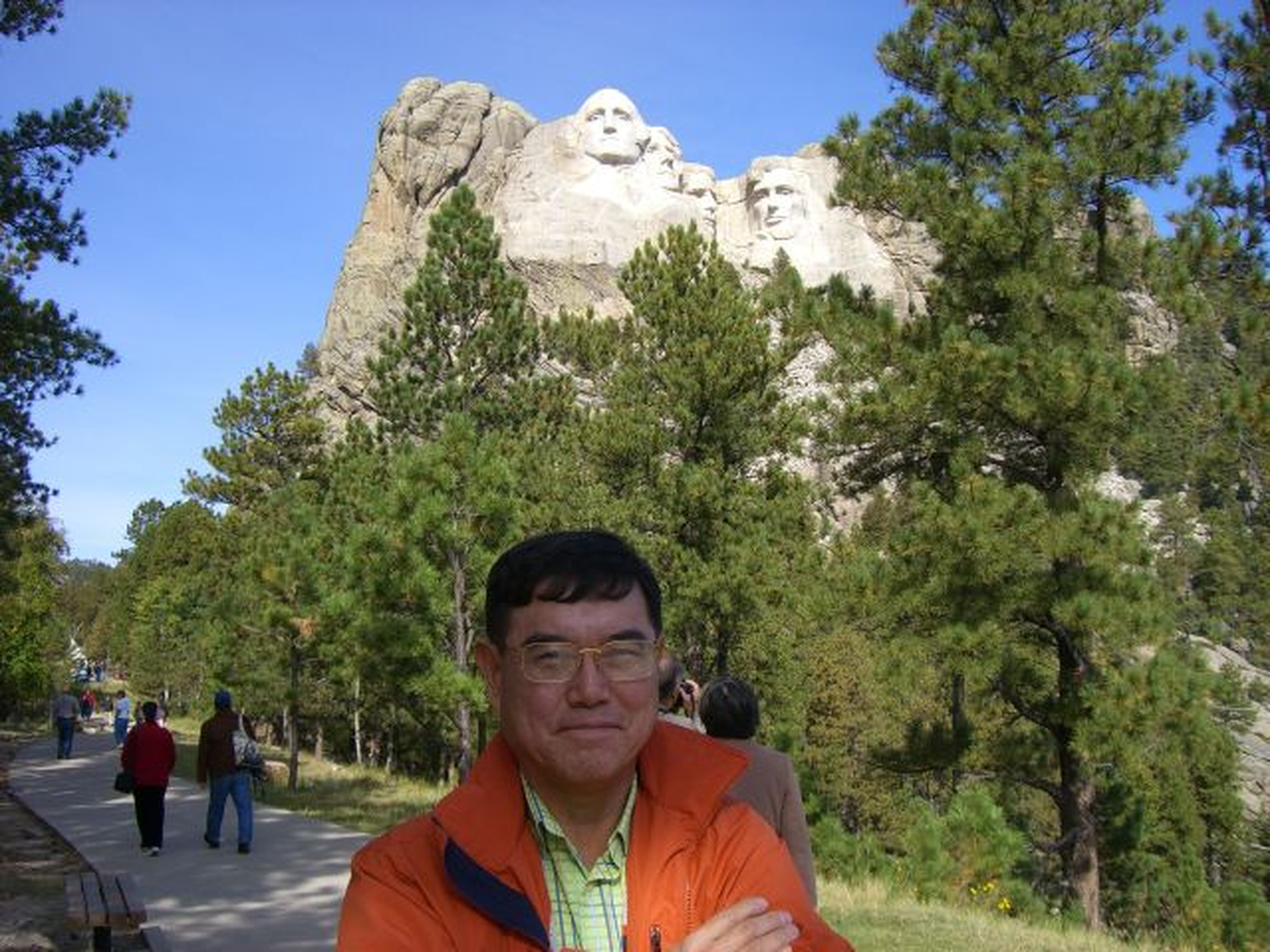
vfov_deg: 37.7
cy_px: 476
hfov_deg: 49.0
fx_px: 1394
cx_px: 635
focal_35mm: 38
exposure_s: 1/400
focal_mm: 6.2
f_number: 4.3
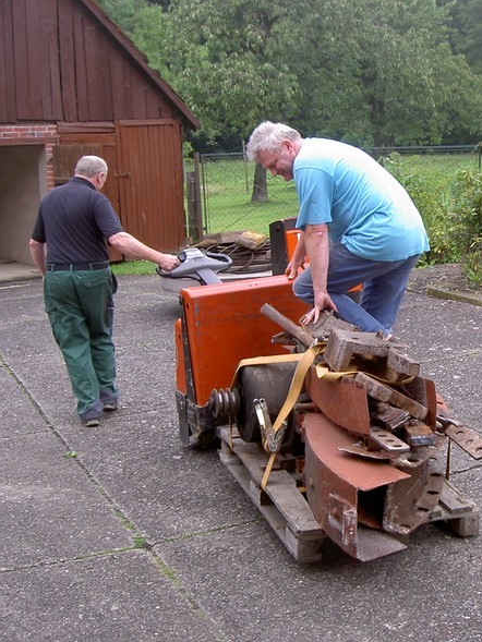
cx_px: 383
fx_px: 984
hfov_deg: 27.0
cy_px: 325
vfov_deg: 36.2
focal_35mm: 53
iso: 100
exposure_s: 1/122
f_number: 4.7
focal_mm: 8
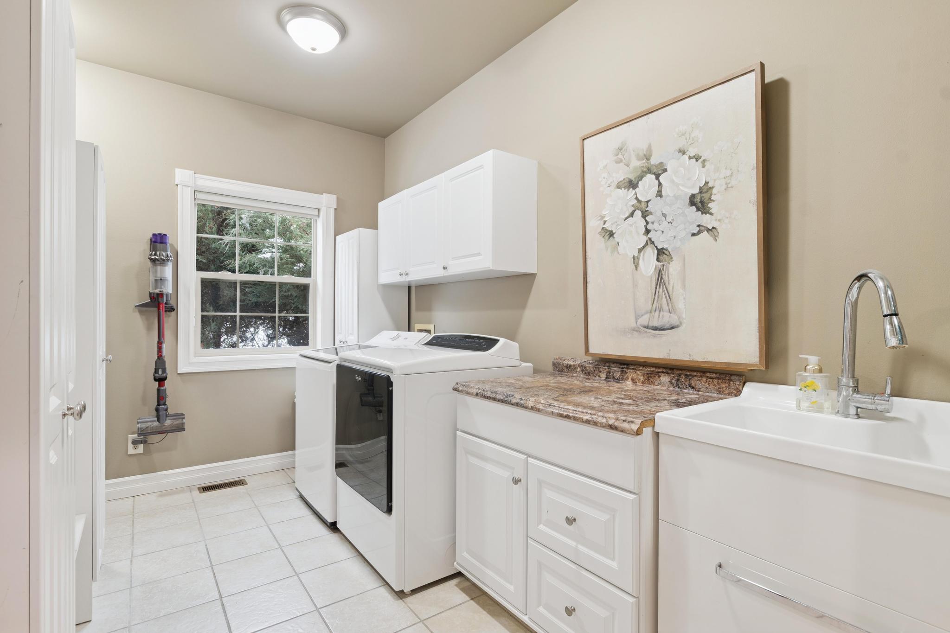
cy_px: 316
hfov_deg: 93.3
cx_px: 475
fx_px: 449
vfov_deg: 70.4
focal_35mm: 17
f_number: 6.3
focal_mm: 11.5
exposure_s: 1/6
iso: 100
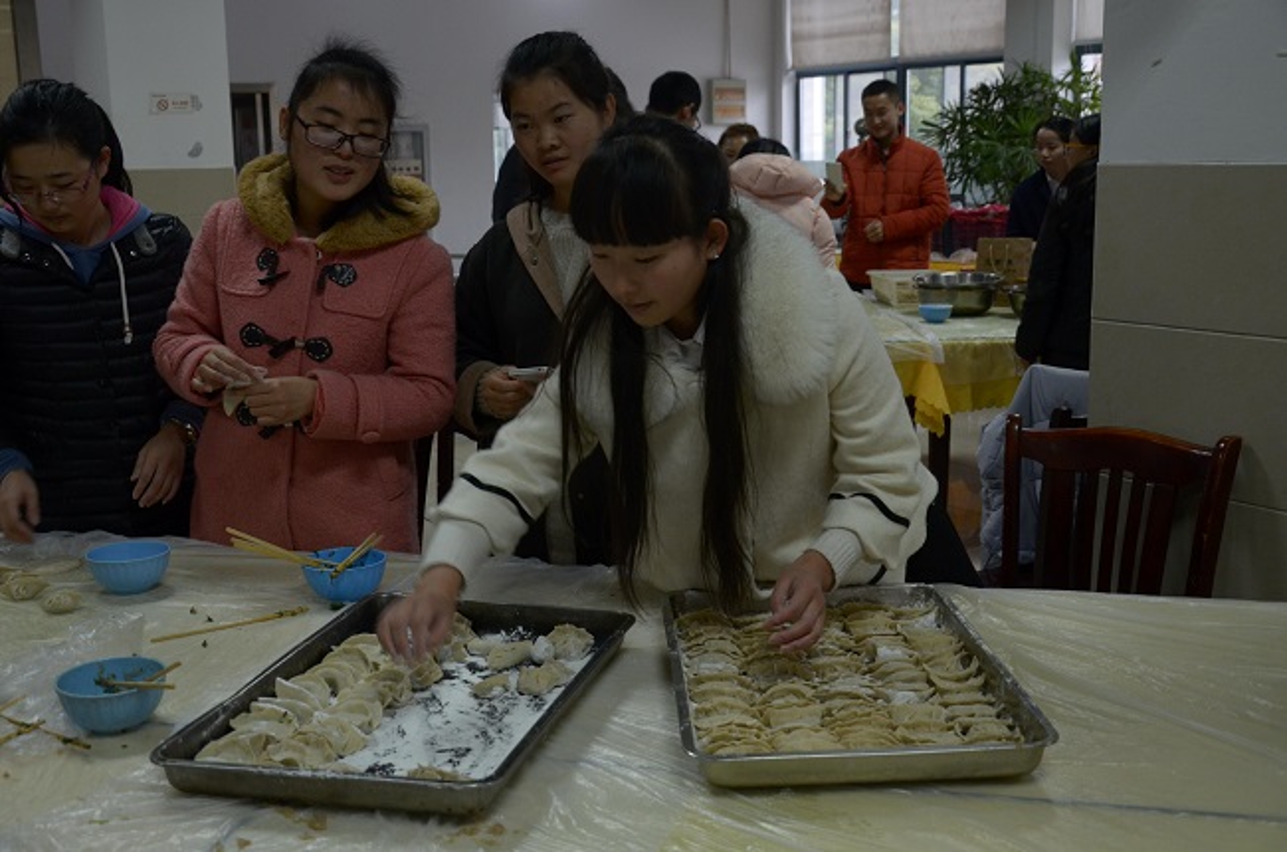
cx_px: 644
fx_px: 1391
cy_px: 426
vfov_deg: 34.0
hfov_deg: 49.7
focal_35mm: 39
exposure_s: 1/50
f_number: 4.5
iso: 800
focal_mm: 26
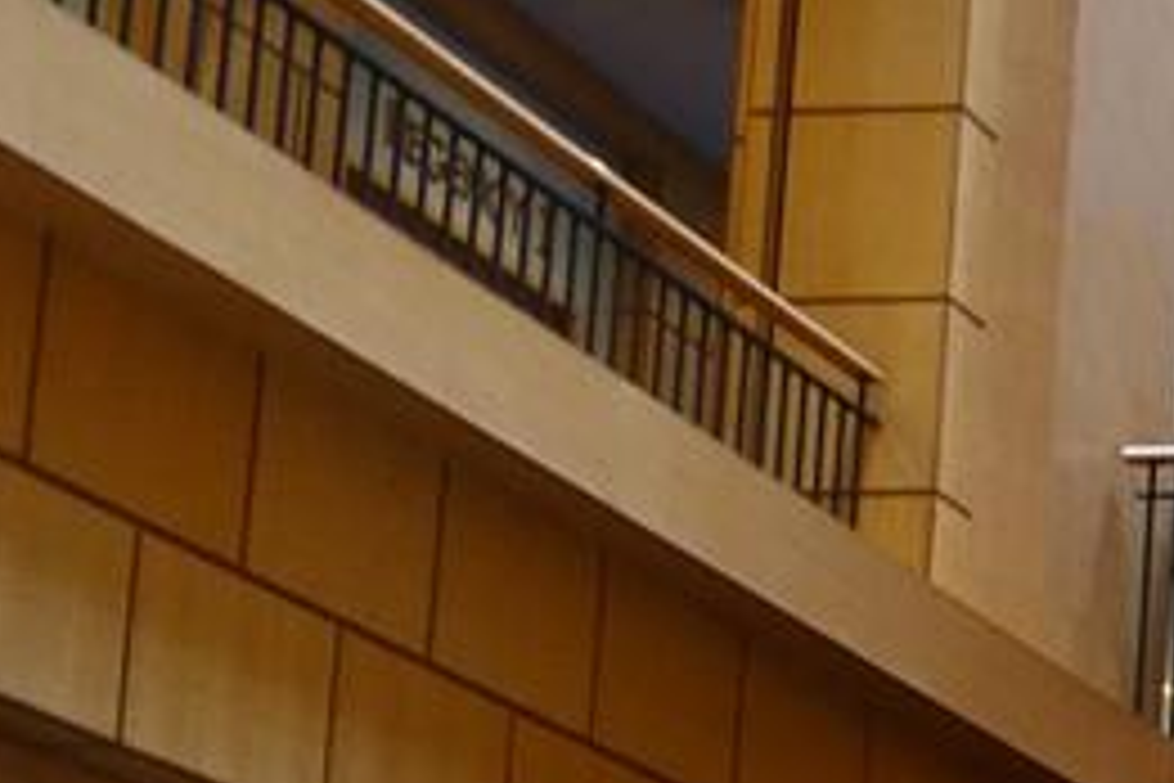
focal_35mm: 138
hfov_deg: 12.3
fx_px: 4500
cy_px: 1143
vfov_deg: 9.7
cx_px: 2663
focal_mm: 11.12
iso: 800
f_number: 2.5
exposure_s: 1/20
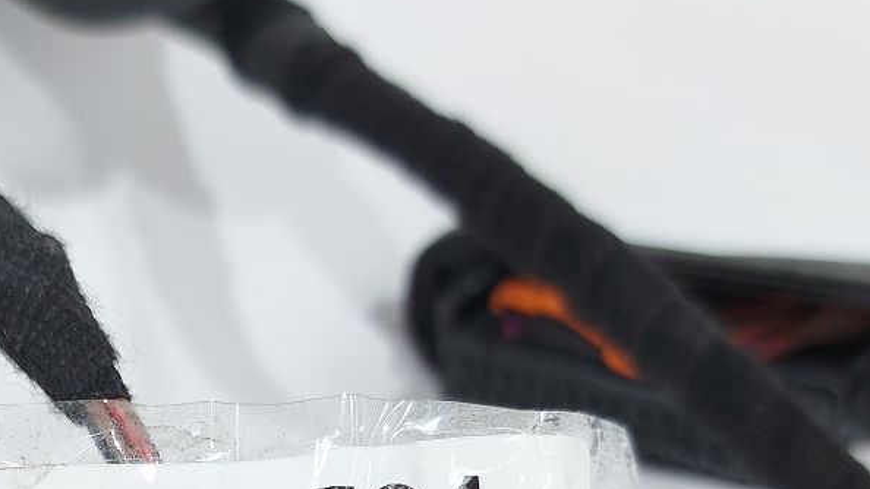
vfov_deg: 18.4
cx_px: 237
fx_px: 1407
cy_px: 625
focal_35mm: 61
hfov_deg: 33.8
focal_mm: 5.23
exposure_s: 1/50
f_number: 1.8
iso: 64
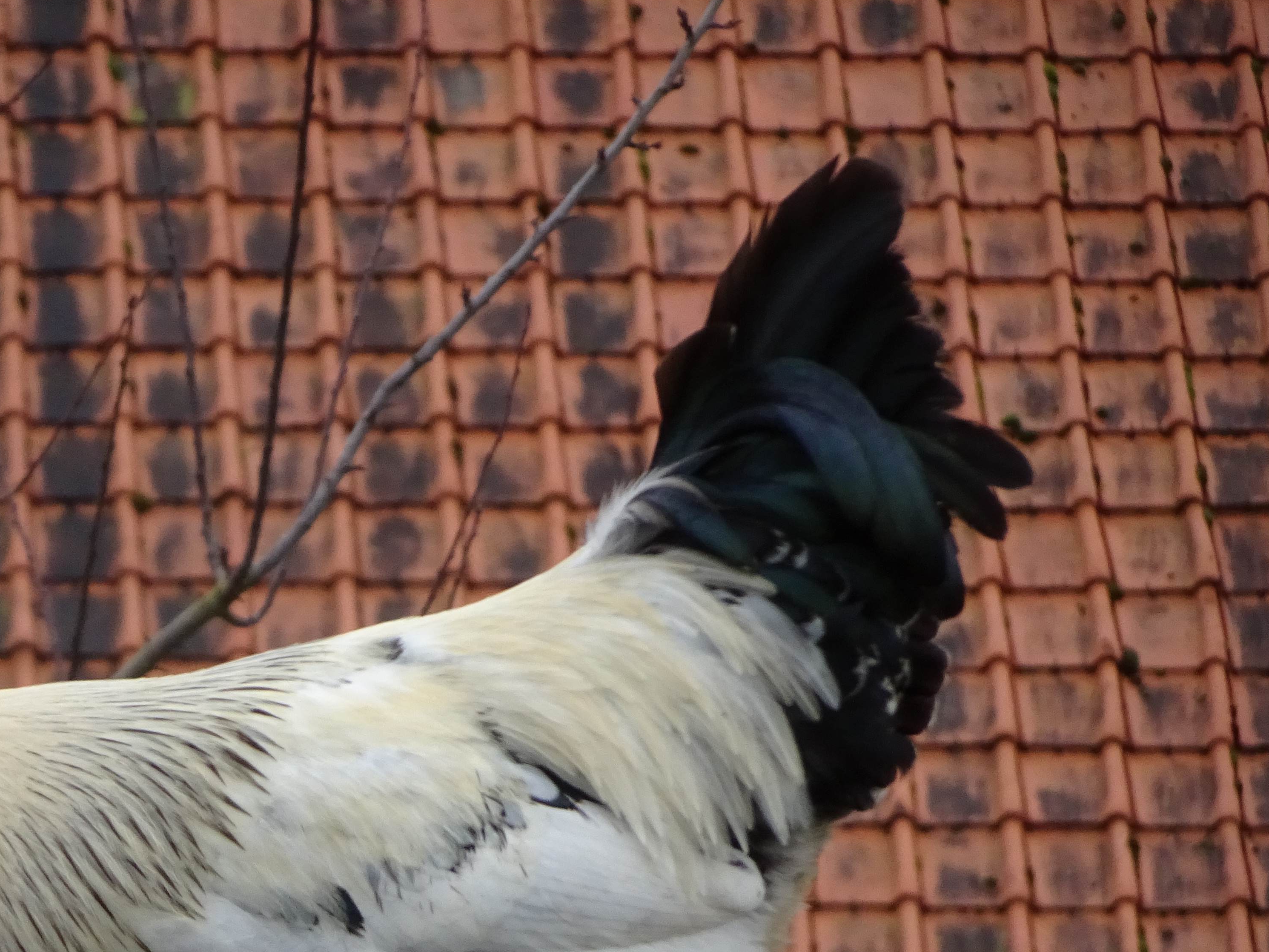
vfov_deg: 2.6
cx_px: 284
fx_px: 20713
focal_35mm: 565
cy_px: 728
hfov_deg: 3.5
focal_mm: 58.82
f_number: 6.3
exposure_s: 1/250
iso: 200
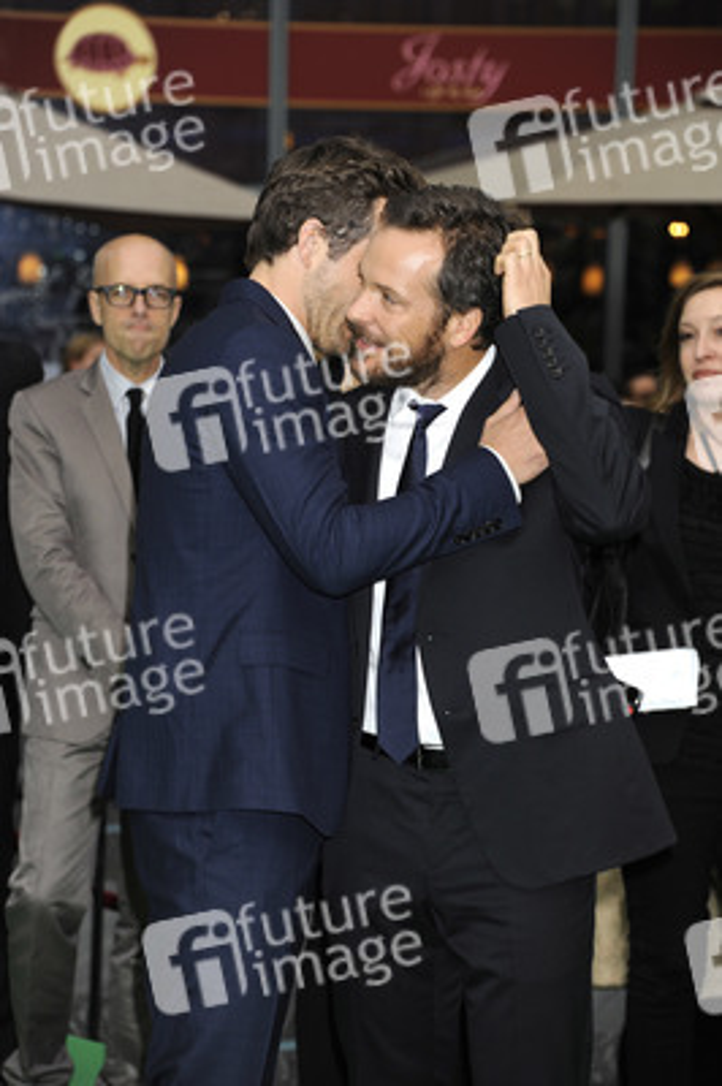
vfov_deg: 15.2
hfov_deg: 10.1
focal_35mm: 135
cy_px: 543
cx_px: 361
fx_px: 4068
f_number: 6.3
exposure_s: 1/200
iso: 640
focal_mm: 135
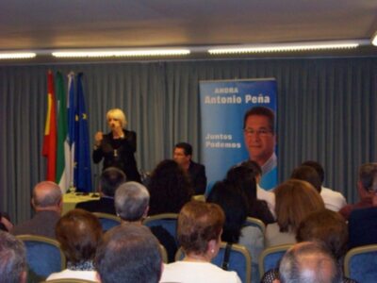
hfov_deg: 29.4
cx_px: 188
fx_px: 719
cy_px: 142
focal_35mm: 66
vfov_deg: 22.3
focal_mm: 11
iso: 320
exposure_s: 1/76.6
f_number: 4.1
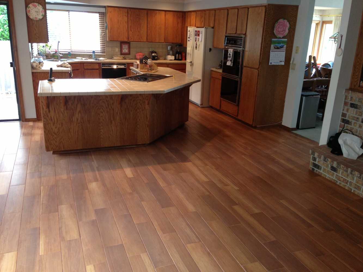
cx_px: 182
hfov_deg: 55.3
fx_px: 346
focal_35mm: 33
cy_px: 136
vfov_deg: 43.0
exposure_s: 1/20
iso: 125
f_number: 2.4
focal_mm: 4.13
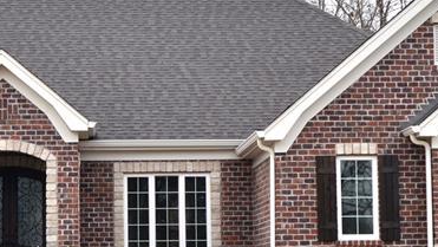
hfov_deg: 15.5
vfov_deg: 8.8
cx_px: 142
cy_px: 61
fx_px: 1603
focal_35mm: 138
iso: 100
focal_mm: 30
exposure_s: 1/200
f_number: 6.3
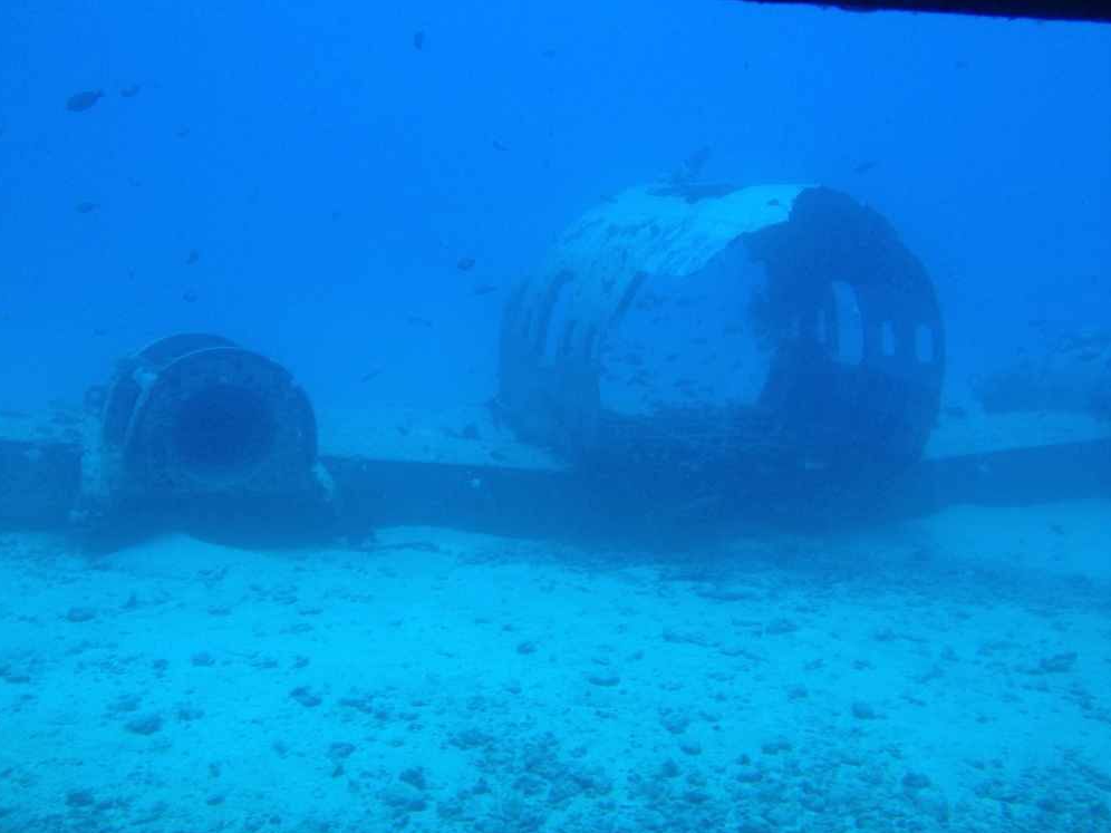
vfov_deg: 39.7
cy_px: 409
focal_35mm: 36
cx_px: 547
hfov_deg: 51.4
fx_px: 1155
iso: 64
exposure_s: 1/130
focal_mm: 4.28
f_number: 2.4
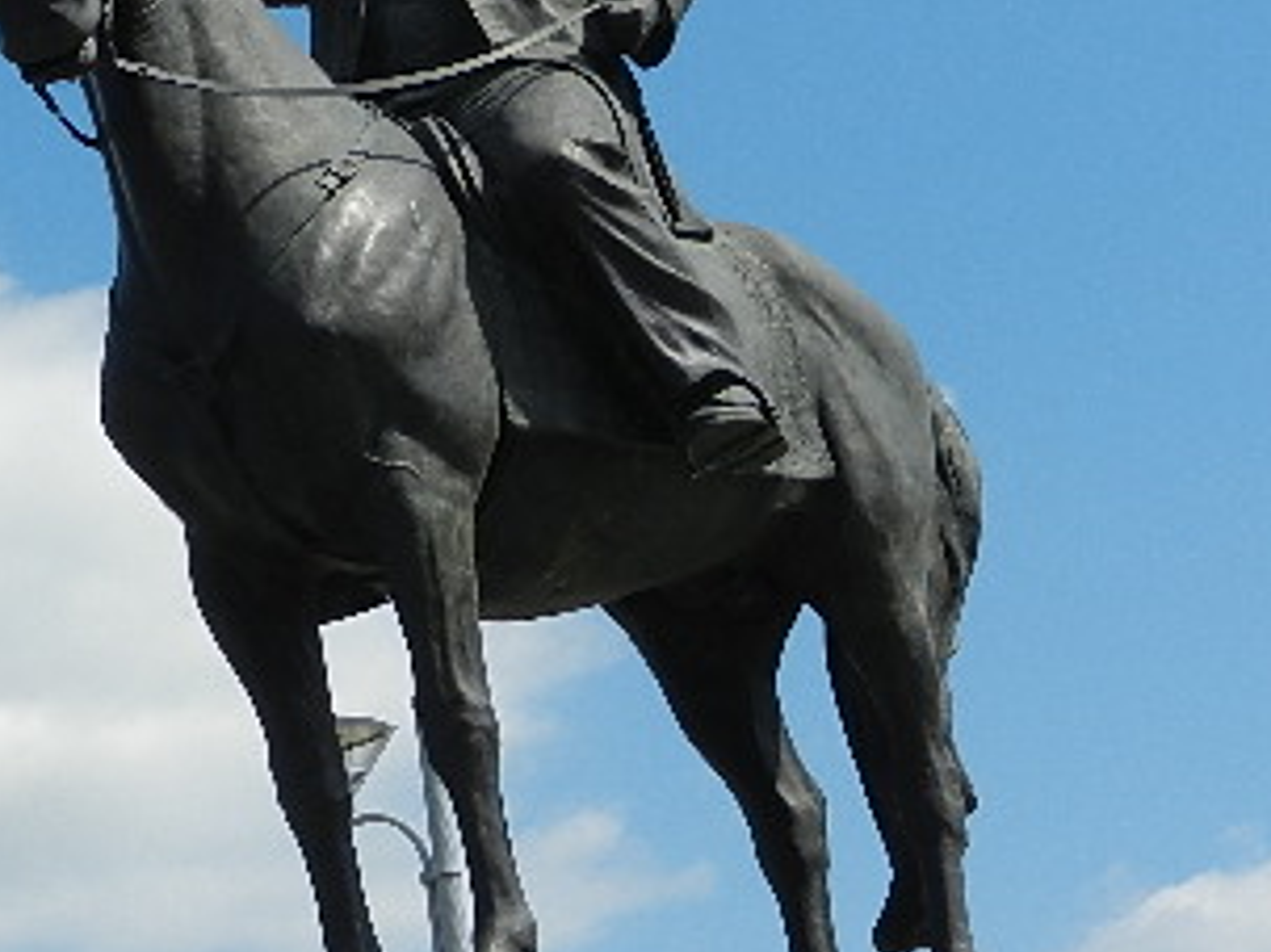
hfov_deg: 17.6
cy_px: 323
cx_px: 503
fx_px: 4111
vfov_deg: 13.2
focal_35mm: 112
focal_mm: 9.4
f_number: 4.4
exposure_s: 1/1600
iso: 160
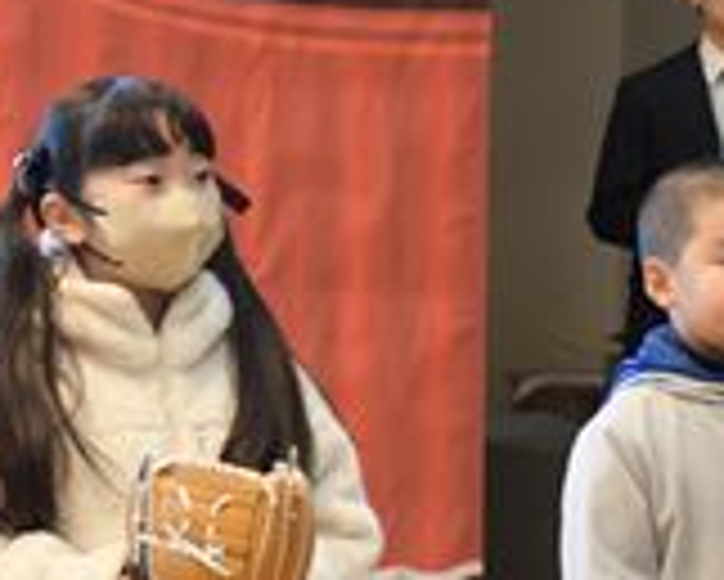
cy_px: 250
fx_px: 5810
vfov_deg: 5.7
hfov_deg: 7.1
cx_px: 630
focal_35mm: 271
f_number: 5
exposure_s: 1/60
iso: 2000
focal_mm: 62
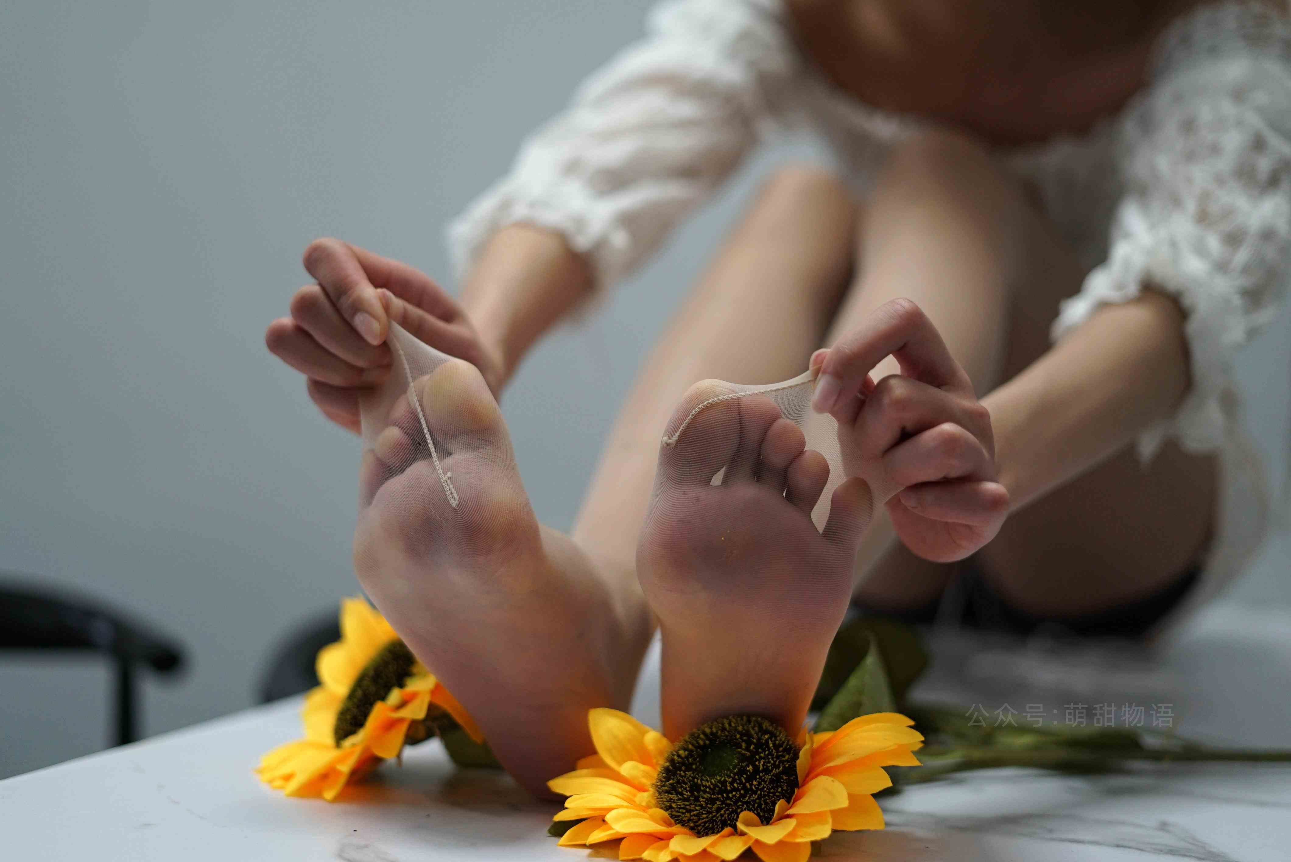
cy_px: 431
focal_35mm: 50
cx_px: 646
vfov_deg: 27.0
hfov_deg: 39.6
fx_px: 1794
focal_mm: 50
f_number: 2
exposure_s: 1/400
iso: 800
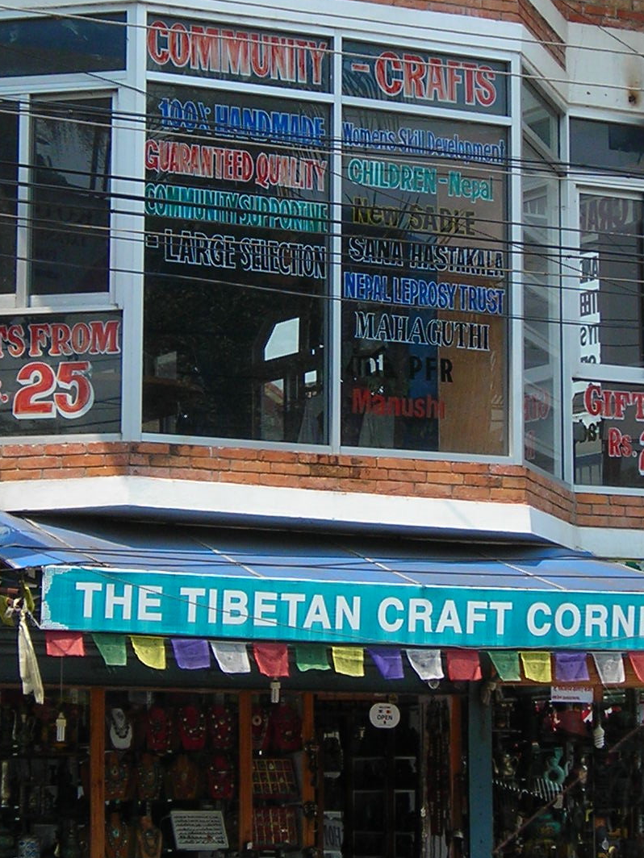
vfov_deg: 14.7
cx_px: 386
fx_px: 3324
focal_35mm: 134
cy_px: 323
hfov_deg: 11.1
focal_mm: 9.1
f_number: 3.6
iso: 50
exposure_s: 1/350
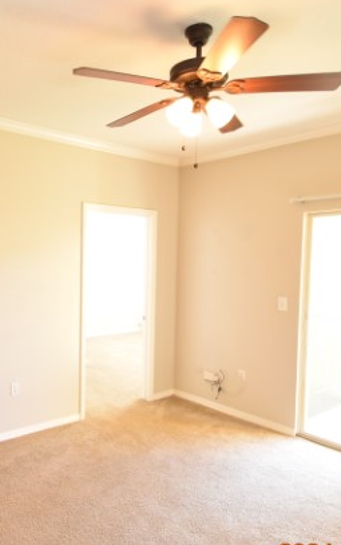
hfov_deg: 45.0
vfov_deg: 68.4
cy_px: 282
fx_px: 401
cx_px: 102
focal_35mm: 27
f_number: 3.5
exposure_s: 1/60
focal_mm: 10
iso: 800
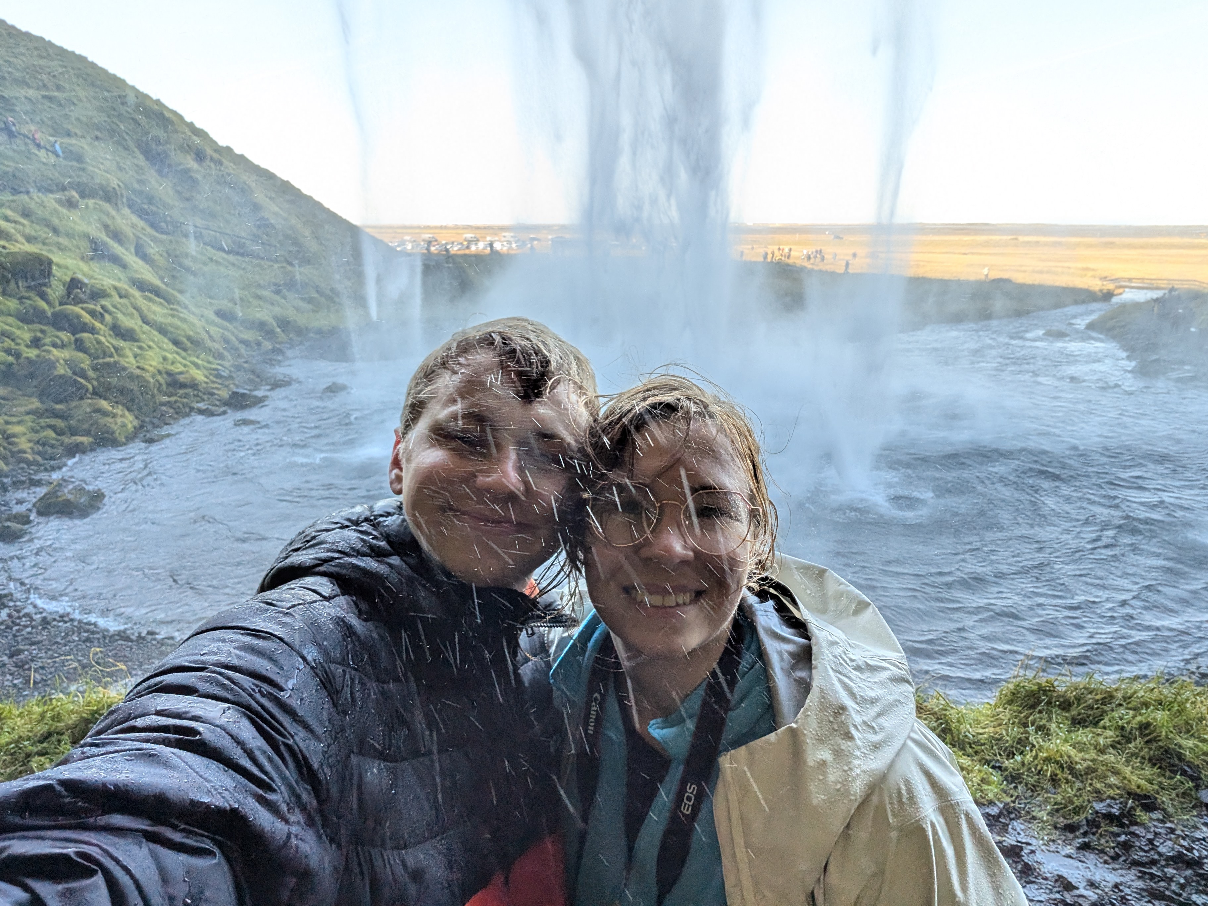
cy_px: 453
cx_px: 604
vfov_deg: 63.4
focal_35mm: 21
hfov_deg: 79.0
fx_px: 733
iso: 40
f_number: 2.2
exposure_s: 1/247
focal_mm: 2.74
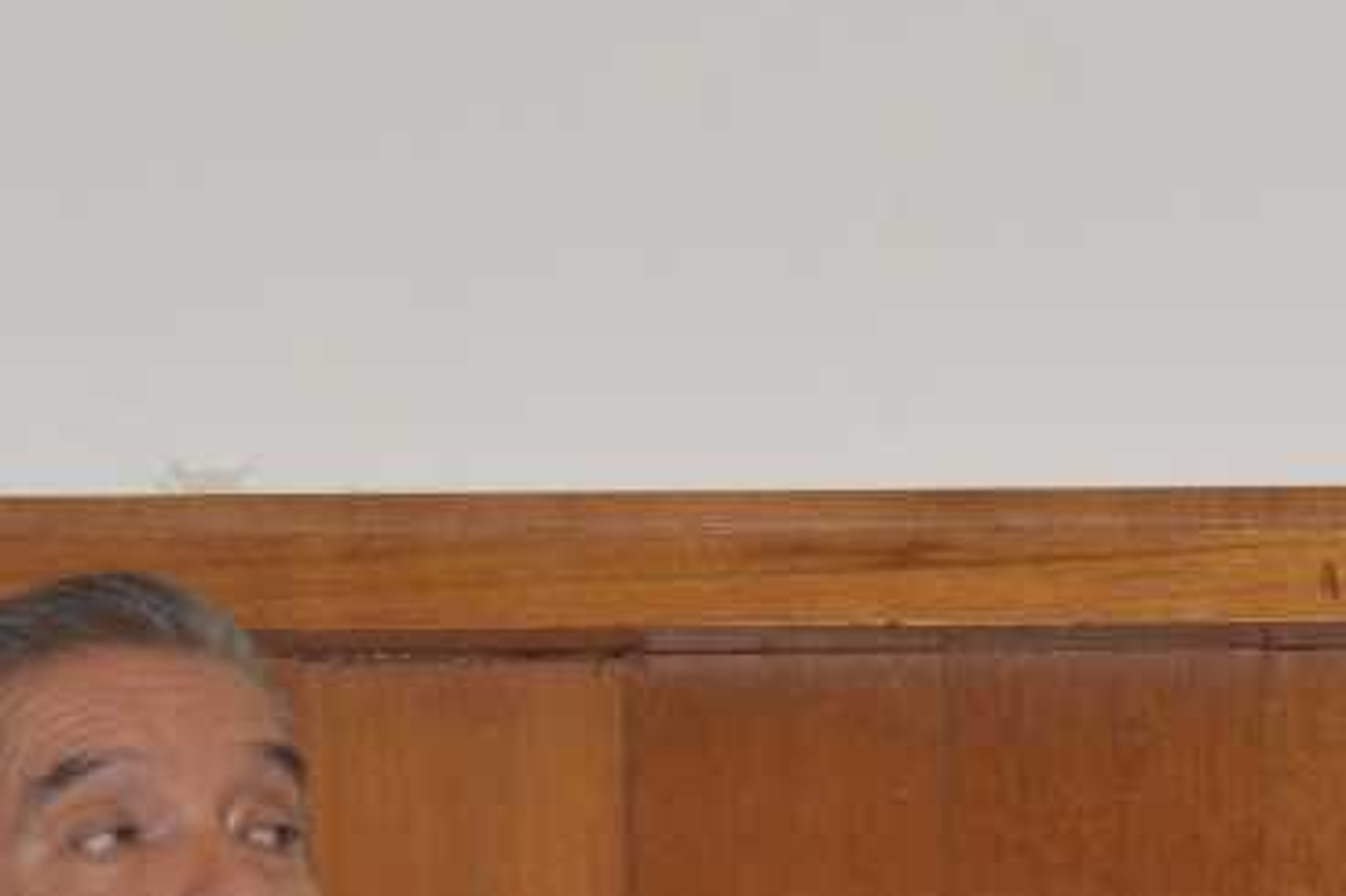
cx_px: 878
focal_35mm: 370
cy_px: 944
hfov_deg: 5.6
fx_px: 13827
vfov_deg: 3.7
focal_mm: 85
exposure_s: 1/60
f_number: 6.3
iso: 2500
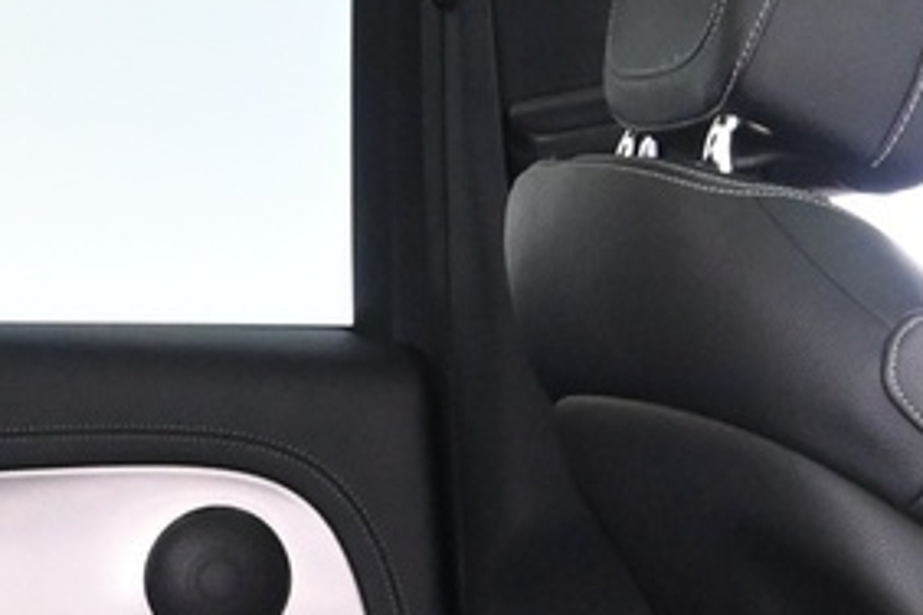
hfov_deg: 13.0
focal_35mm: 155
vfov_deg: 8.5
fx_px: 3974
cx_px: -72
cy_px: 1099
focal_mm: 18
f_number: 3.5
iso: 2500
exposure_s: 1/13
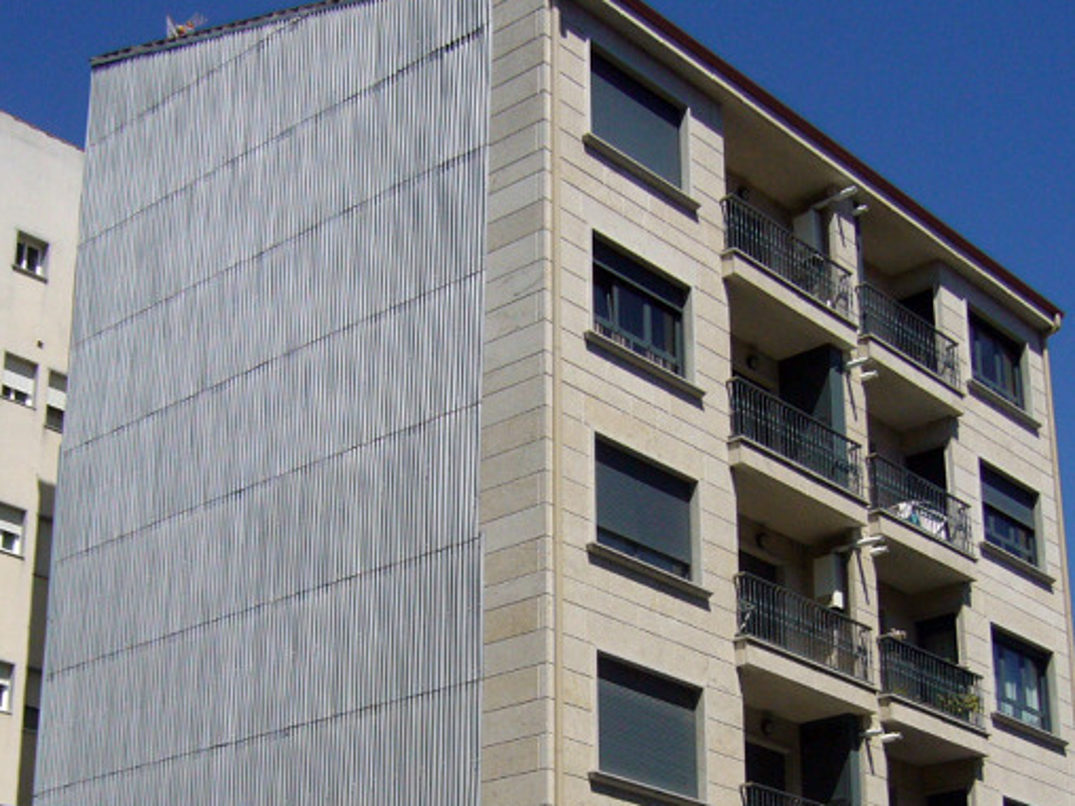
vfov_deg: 23.1
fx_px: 1925
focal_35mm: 62
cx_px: 438
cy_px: 699
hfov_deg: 31.1
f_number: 5.6
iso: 100
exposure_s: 1/1000
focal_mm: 5.8
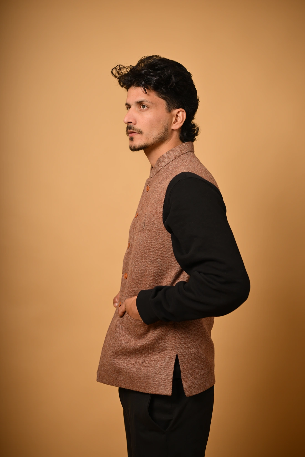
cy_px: 228
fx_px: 635
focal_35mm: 50
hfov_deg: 27.0
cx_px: 152
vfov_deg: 39.6
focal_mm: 50
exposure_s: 1/1000
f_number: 2.5
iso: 160
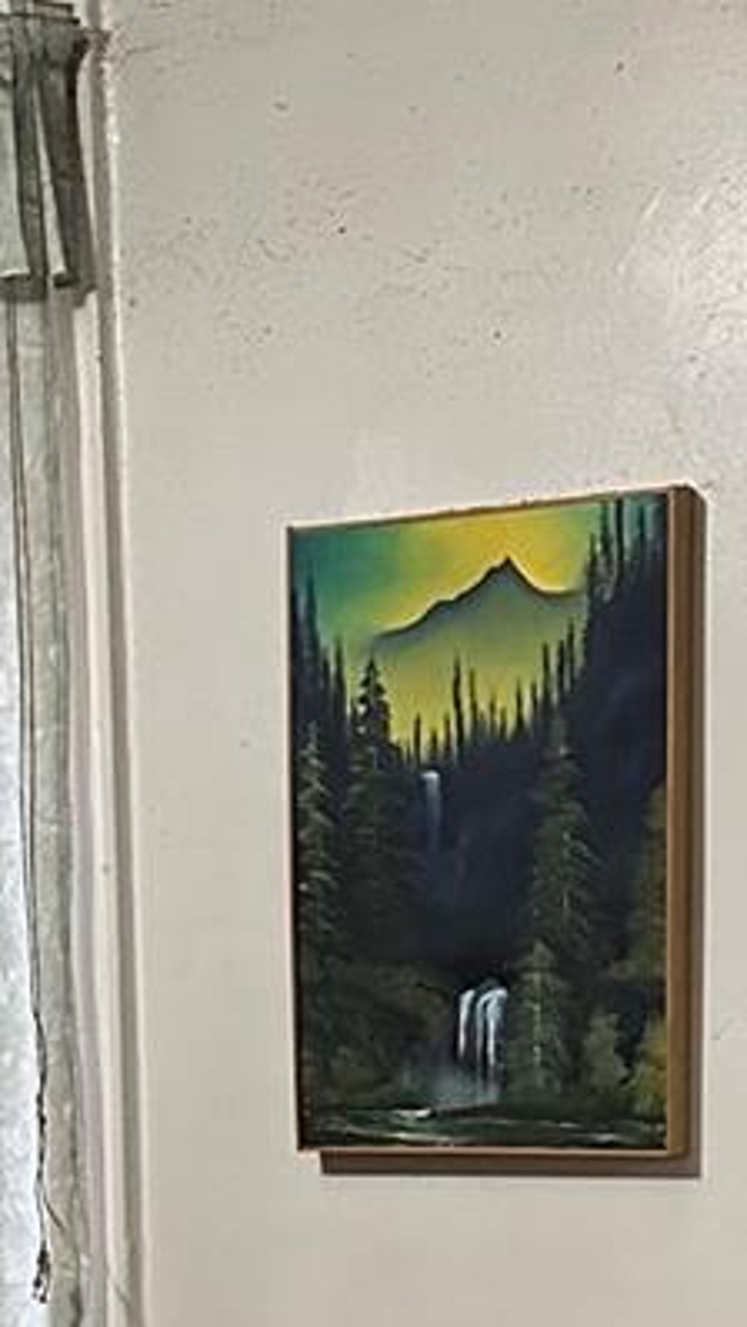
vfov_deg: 19.5
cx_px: 293
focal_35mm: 101
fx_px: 3555
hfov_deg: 12.0
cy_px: 1734
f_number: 1.78
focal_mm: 6.86
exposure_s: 1/40
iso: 800
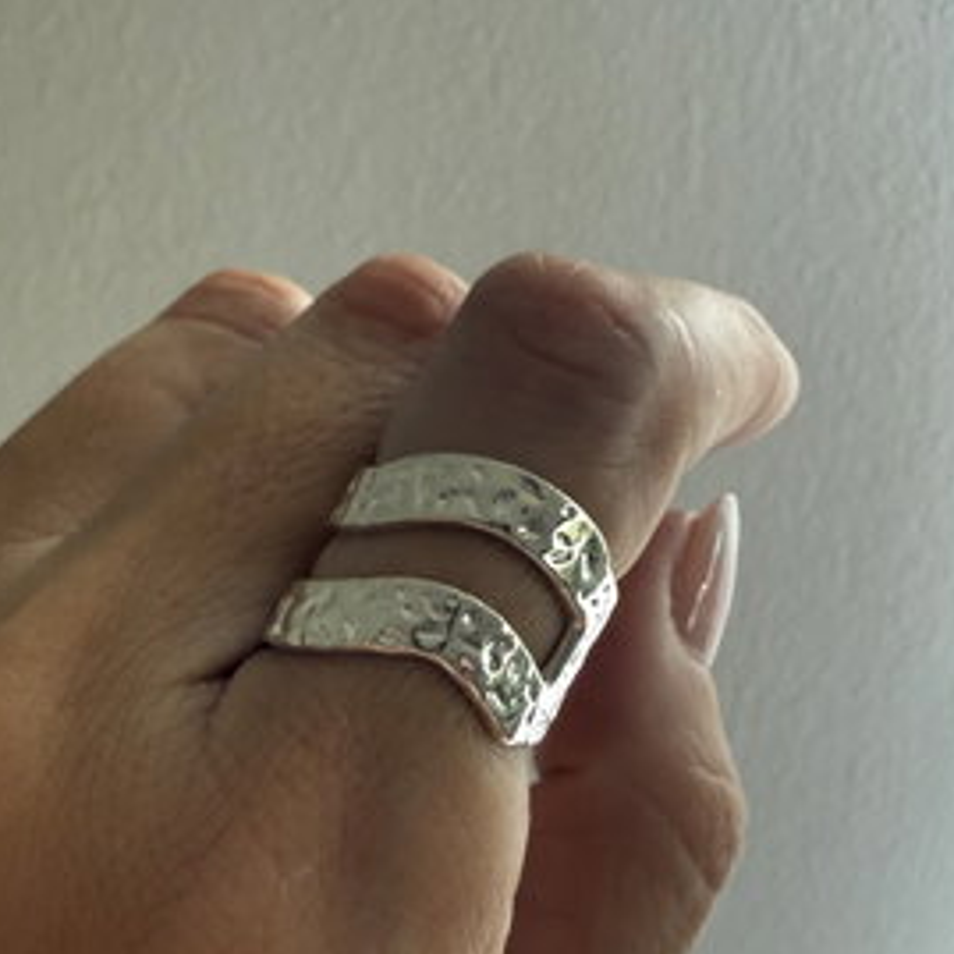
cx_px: 291
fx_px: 1310
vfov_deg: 40.0
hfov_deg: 39.4
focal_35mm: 42
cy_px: 541
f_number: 2.2
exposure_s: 1/99
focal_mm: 2.22
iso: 160
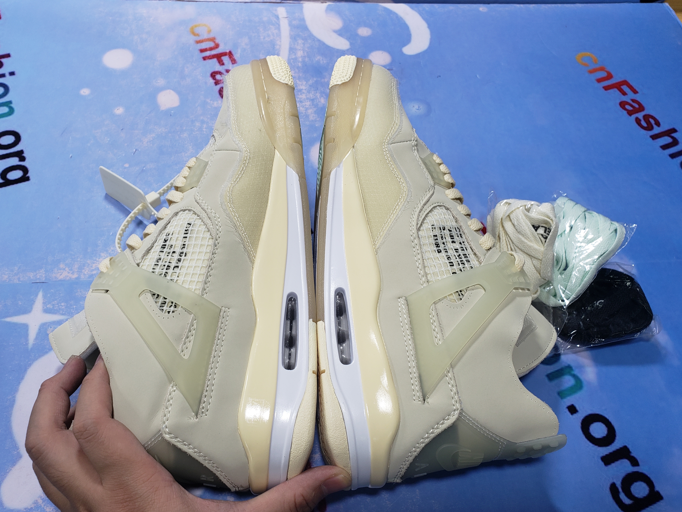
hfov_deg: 63.4
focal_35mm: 28
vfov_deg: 49.7
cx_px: 329
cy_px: 275
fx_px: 552
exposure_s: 1/50
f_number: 1.5
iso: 50
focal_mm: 4.3
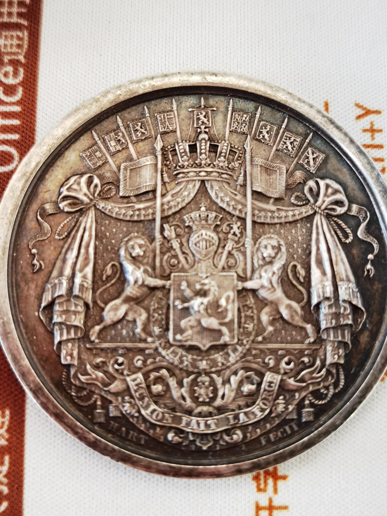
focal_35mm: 53
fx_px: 790
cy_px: 258
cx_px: 194
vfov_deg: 36.2
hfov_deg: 27.5
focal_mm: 6.71
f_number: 1.9
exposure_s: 1/33.3
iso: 320
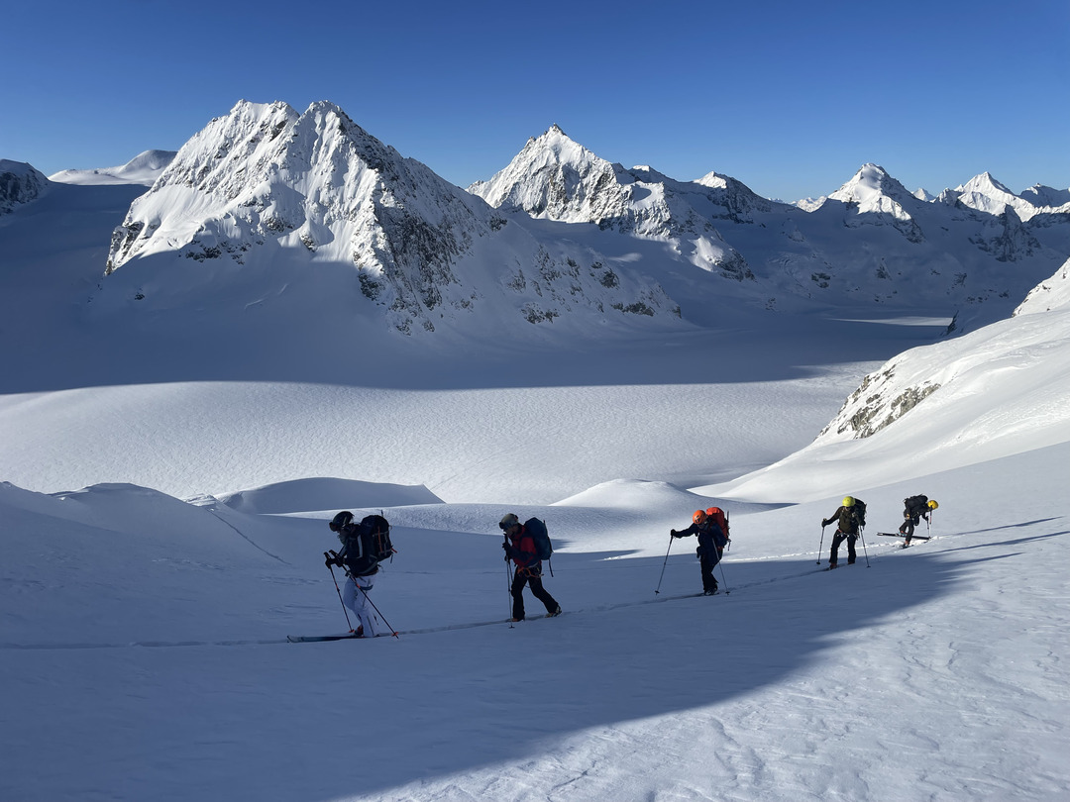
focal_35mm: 26
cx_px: 535
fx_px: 804
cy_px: 401
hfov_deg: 67.3
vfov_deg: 53.1
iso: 32
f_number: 1.6
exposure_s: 1/5291
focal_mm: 4.2
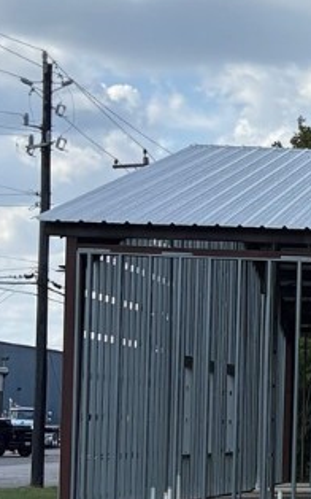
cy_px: 337
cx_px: 879
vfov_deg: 15.4
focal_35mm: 135
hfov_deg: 8.4
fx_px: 1832
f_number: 1.6
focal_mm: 5.96
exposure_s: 1/4065
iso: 50
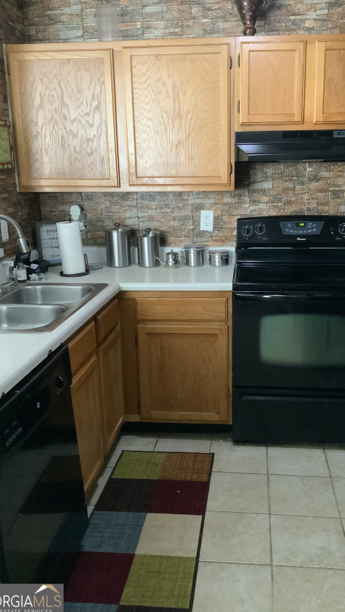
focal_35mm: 32
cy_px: 305
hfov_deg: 36.6
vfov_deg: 61.0
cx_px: 203
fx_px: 520
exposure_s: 1/30
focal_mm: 3
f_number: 1.8
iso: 400
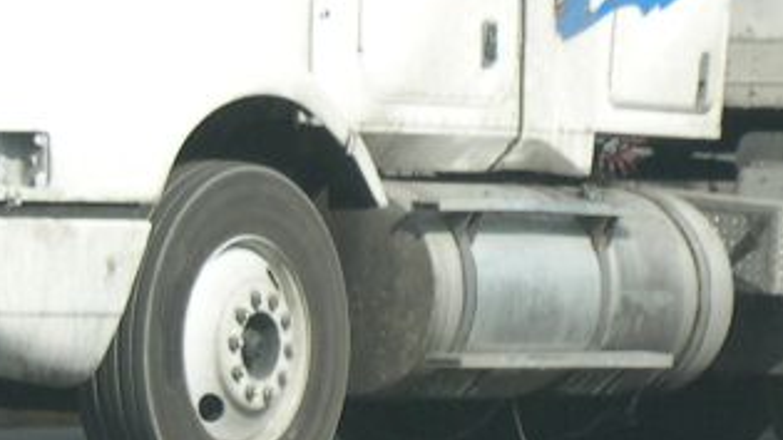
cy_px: 92
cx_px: 385
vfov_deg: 3.0
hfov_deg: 5.3
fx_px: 8386
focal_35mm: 404
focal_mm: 24
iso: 100
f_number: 4.9
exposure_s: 1/500
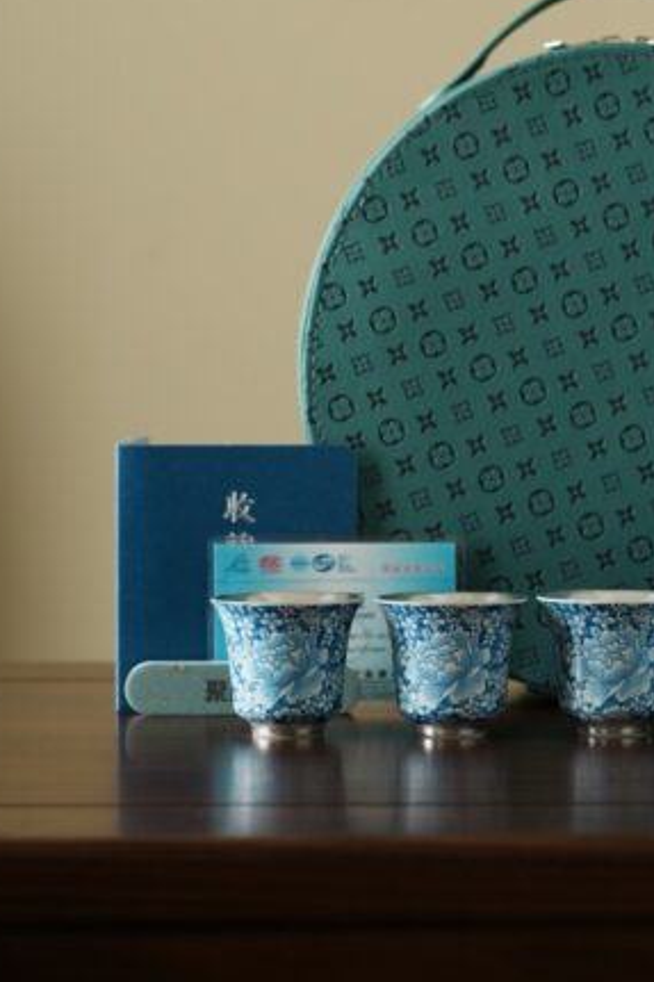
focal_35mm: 188
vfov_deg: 10.9
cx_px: 613
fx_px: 5127
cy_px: 153
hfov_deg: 7.3
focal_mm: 90
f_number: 4.5
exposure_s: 1/125
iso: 160
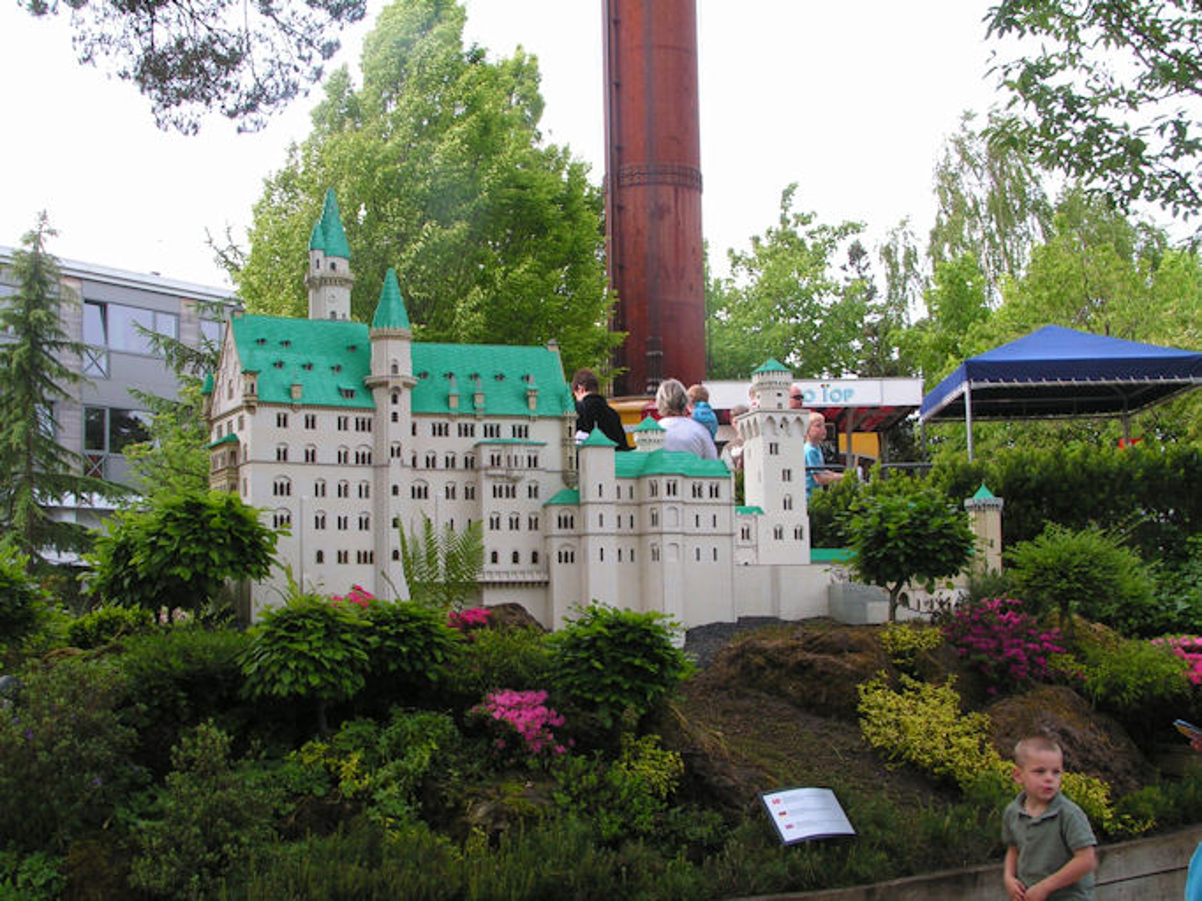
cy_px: 450
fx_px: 1527
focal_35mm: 44
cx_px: 601
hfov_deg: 43.0
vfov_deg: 32.9
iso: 50
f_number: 5.6
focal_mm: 7.4
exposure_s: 1/60
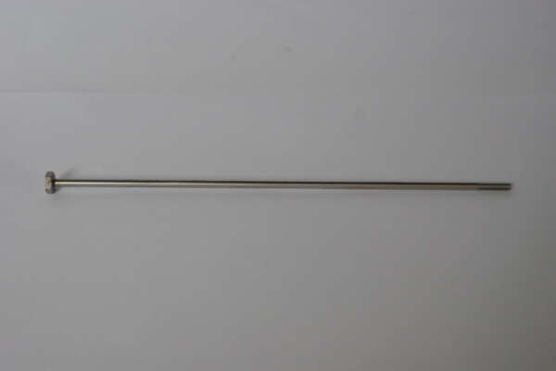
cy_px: 186
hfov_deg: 25.7
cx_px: 278
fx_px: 1220
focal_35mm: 79
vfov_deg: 17.3
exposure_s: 1/90
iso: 800
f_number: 6.7
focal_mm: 53
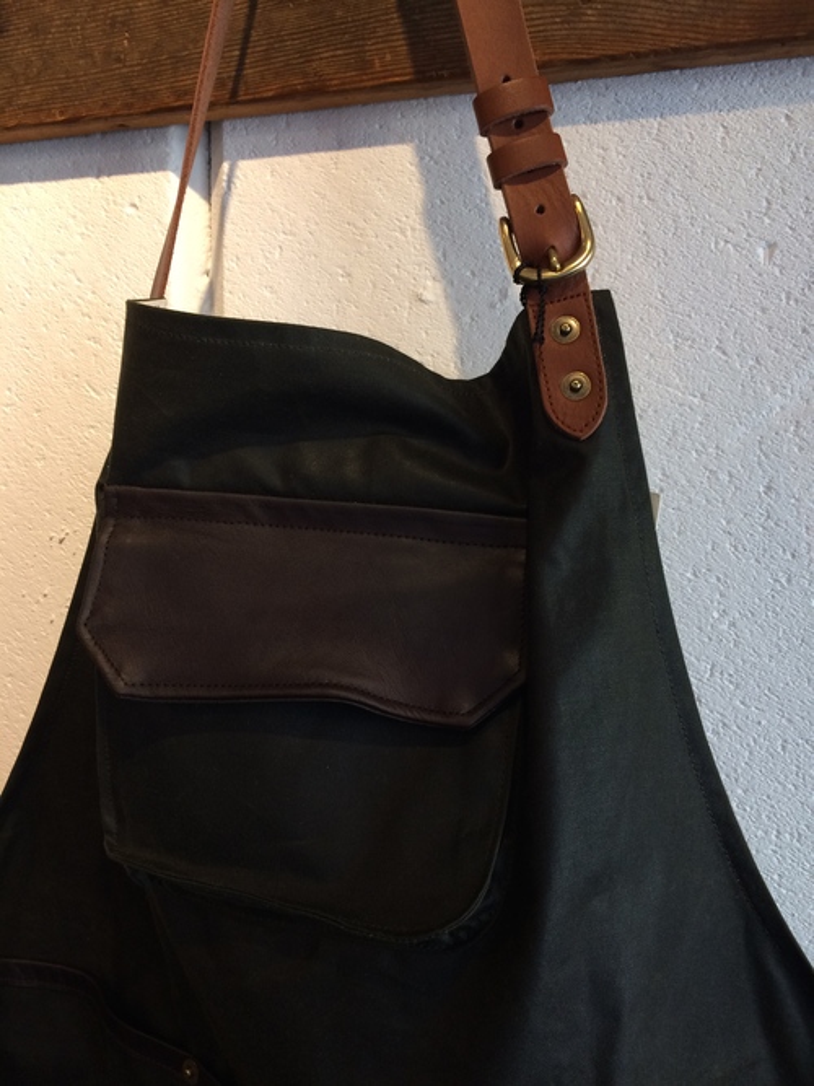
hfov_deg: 48.2
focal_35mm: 29
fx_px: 910
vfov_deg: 61.7
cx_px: 407
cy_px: 543
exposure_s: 1/30
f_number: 2.2
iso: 40
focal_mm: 4.15
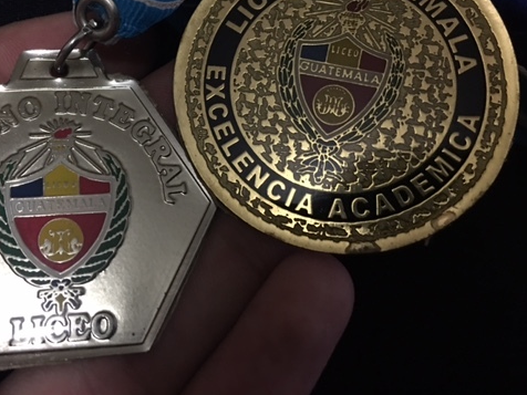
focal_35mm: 39
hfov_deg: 47.2
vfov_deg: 36.5
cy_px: 134
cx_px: 185
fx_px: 594
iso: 64
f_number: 2.2
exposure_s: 1/4
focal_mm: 4.15
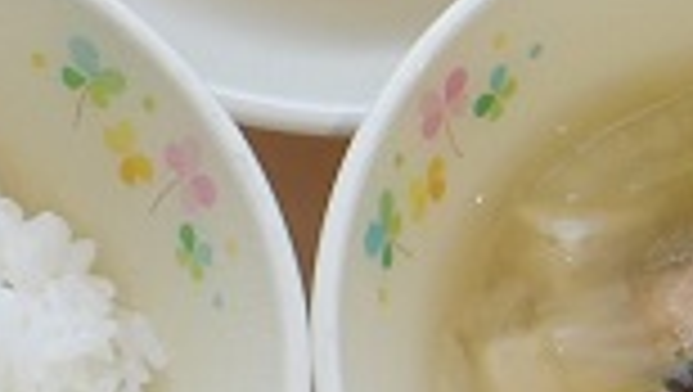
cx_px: 176
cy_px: 194
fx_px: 4415
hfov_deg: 9.0
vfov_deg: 5.1
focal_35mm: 240
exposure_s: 1/30
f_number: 4.2
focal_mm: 9.4
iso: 112
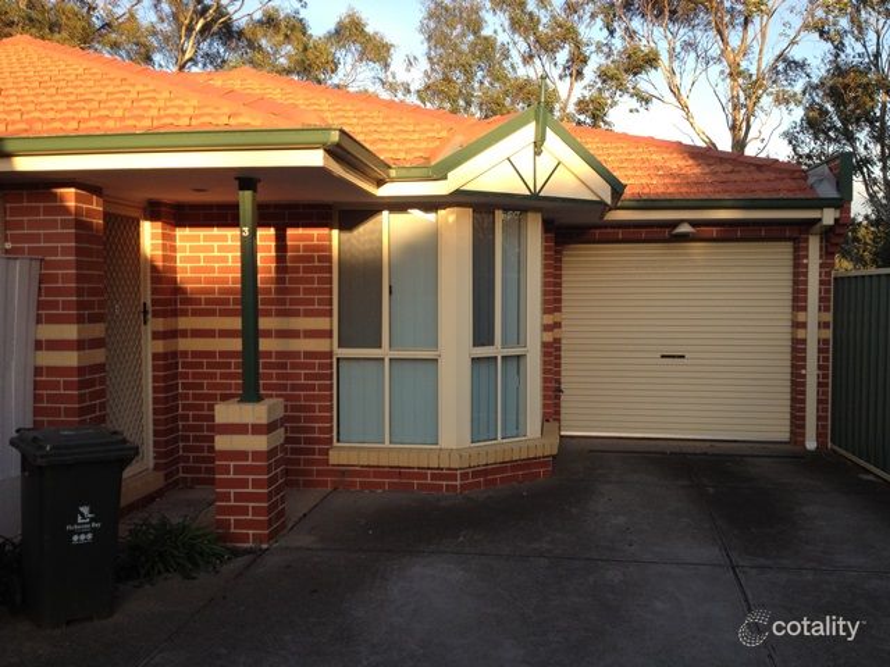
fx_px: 900
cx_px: 445
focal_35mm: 35
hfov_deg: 52.6
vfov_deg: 40.7
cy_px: 334
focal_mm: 4.28
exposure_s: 1/295
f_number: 2.4
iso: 64
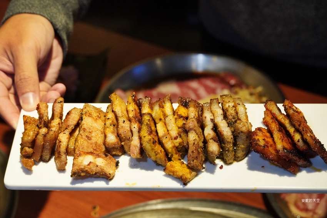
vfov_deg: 15.4
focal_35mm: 88
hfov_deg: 23.0
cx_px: 164
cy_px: 109
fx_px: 804
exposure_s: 1/50
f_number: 5.6
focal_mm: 59
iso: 3200
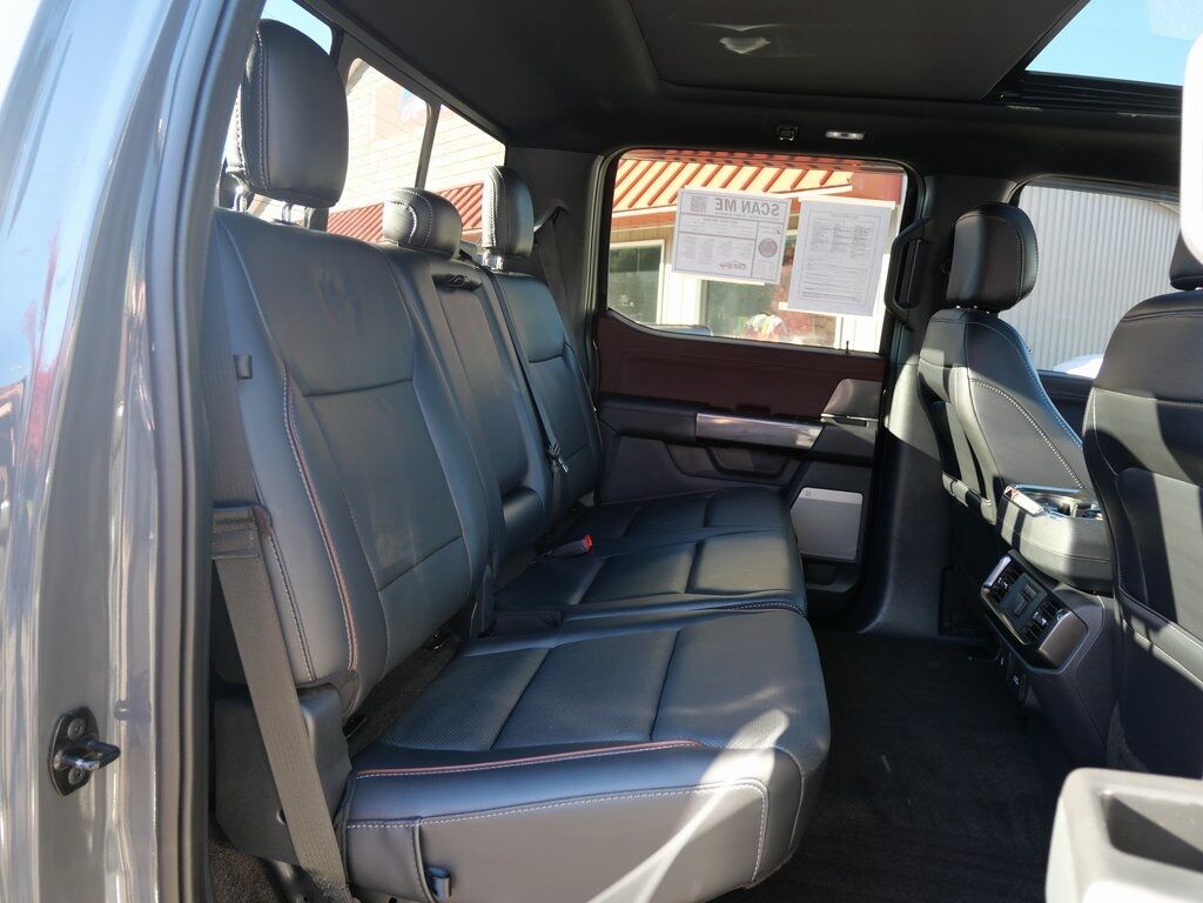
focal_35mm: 24
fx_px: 834
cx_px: 602
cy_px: 452
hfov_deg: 71.6
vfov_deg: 56.8
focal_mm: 12
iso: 250
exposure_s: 1/60
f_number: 3.5
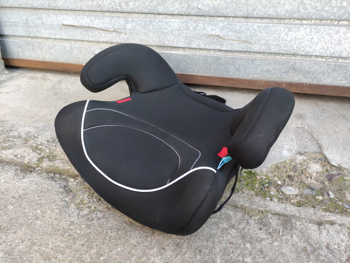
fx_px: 253
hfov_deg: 69.4
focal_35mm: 25
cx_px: 175
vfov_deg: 54.9
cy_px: 132
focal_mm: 5.43
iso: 124
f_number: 1.89
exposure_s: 1/100
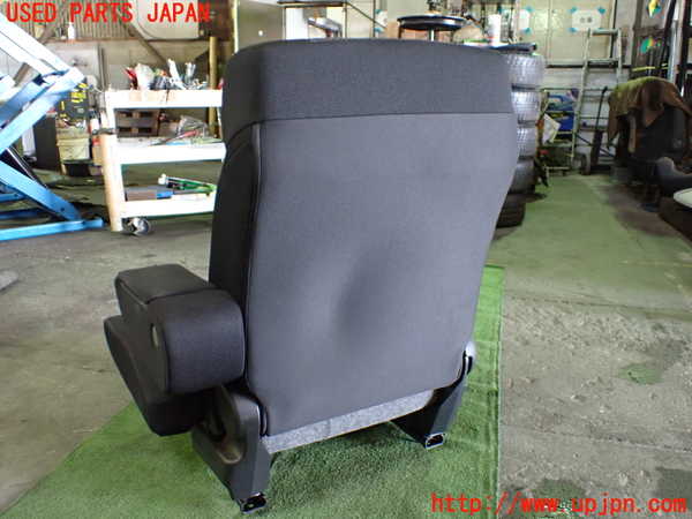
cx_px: 346
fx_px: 600
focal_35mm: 30
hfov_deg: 60.0
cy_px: 260
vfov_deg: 46.8
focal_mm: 5.4
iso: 800
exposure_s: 1/60
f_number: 2.3
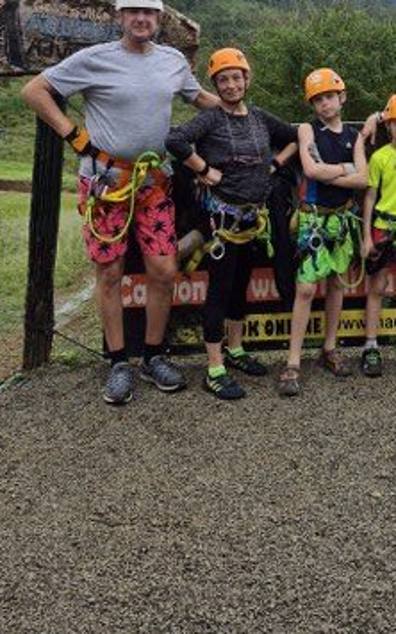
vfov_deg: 42.3
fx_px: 759
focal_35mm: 44
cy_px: 88
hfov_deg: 28.3
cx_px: 346
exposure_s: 1/1524
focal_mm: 5.4
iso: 25
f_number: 1.8
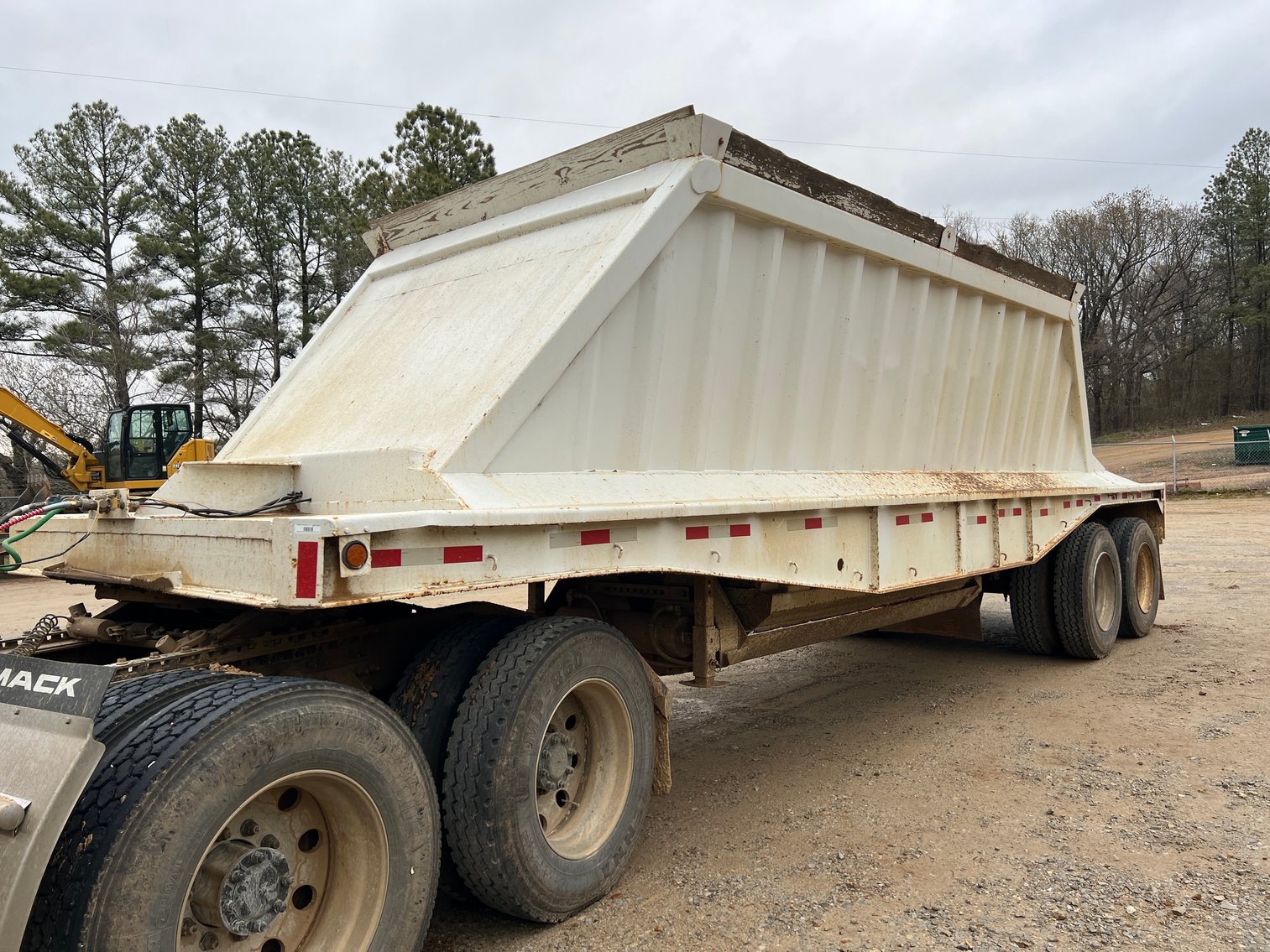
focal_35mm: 26
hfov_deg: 67.3
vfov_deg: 53.1
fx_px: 954
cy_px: 476
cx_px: 635
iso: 32
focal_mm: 5.7
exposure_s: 1/121
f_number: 1.5
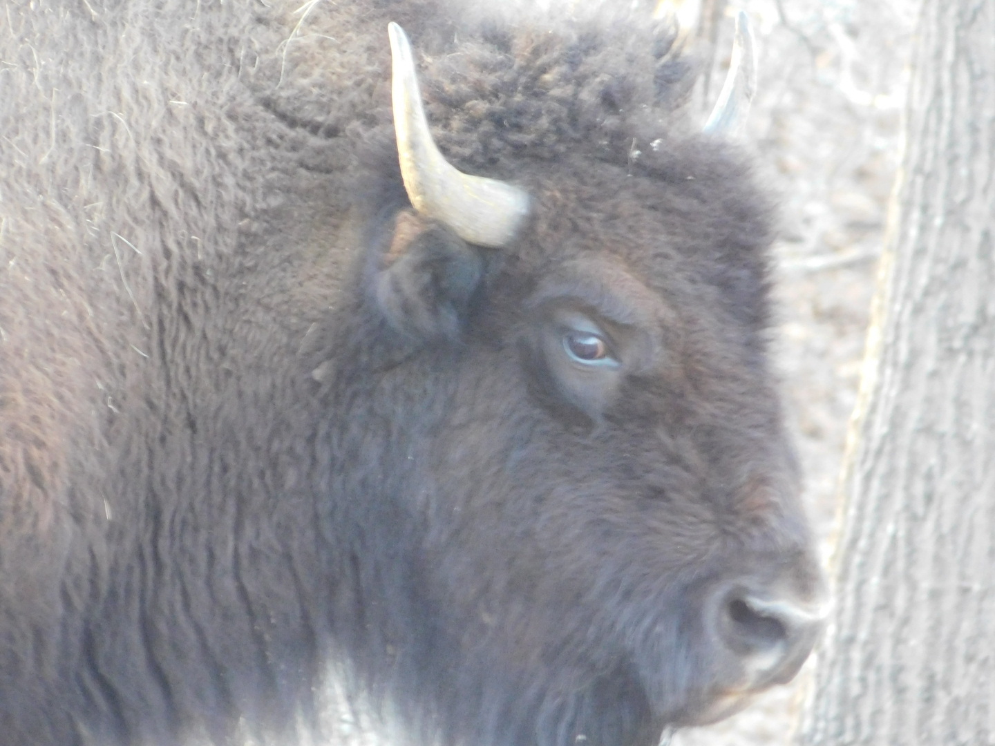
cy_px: 373
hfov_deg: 2.7
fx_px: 21500
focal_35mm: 748
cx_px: 498
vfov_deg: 2.0
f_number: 6.4
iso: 800
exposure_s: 1/13
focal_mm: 132.8
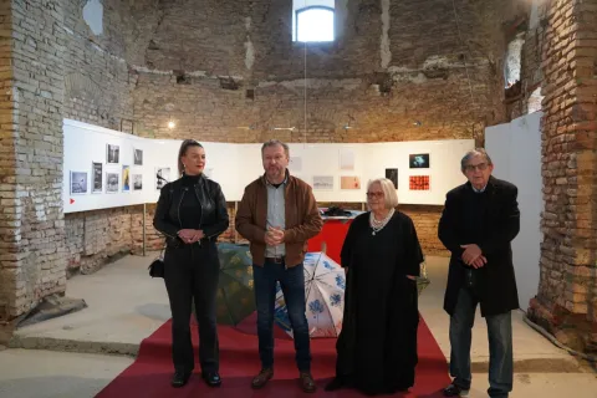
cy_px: 199
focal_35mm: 28
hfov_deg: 65.5
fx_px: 464
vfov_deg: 46.4
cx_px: 298
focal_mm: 28
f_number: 4
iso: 4000
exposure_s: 1/160
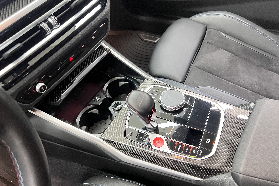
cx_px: 137
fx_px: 217
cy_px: 95
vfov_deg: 46.4
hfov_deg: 65.5
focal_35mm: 28
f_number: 1.5
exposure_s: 1/50
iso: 400
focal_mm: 5.7
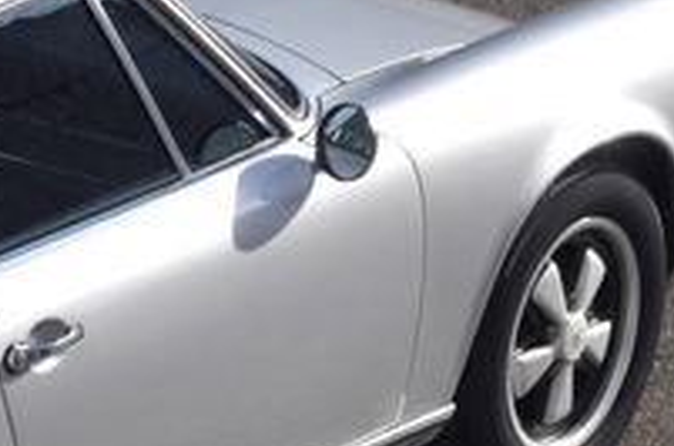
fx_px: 11261
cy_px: 332
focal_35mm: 603
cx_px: -399
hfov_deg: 3.4
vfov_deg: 2.3
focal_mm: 105
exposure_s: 1/640
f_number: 6.3
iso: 500
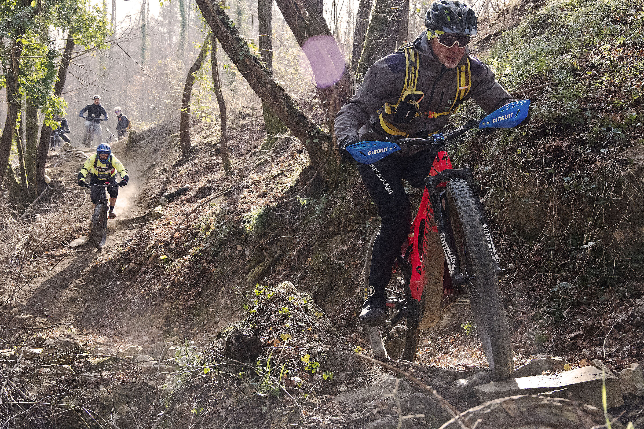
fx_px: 984
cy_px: 214
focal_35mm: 55
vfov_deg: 24.6
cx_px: 322
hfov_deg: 36.2
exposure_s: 1/1250
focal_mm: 36
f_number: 8
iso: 6400
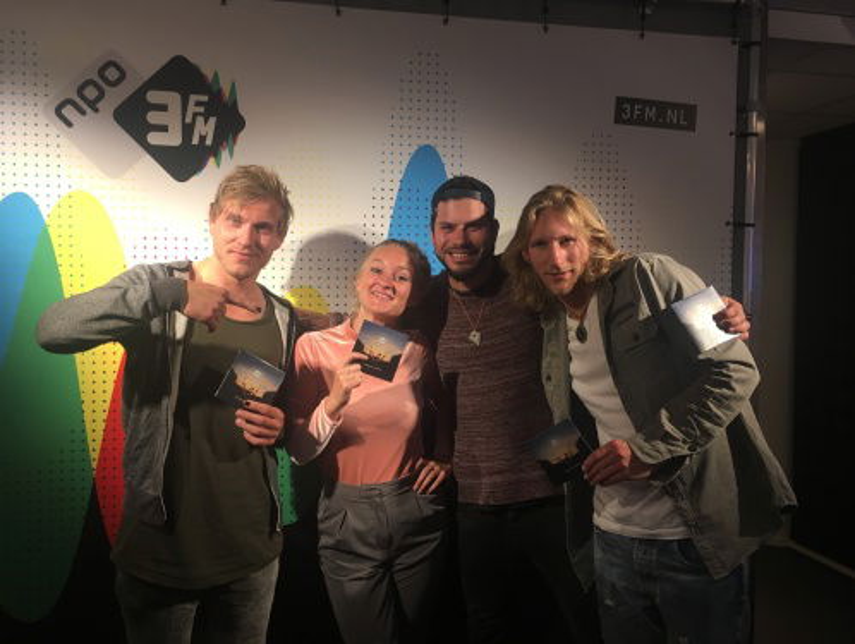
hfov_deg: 61.6
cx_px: 428
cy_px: 322
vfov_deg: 48.3
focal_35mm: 29
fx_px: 717
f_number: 2.2
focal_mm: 4.15
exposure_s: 1/33
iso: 125
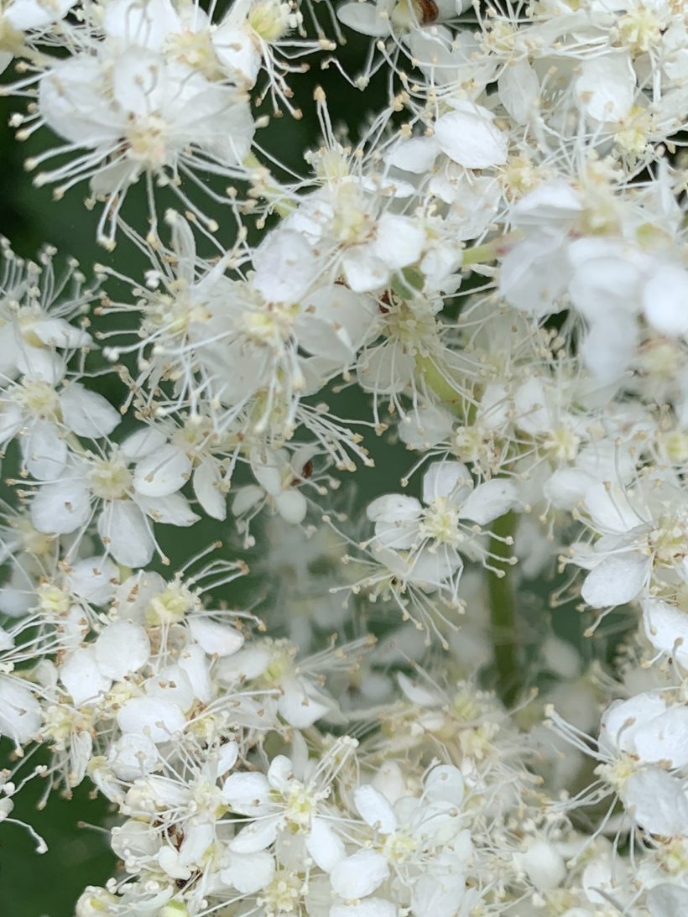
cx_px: 572
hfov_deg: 24.3
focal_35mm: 59
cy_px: 662
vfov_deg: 32.2
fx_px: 1563
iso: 25
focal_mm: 4.25
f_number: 1.8
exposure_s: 1/356
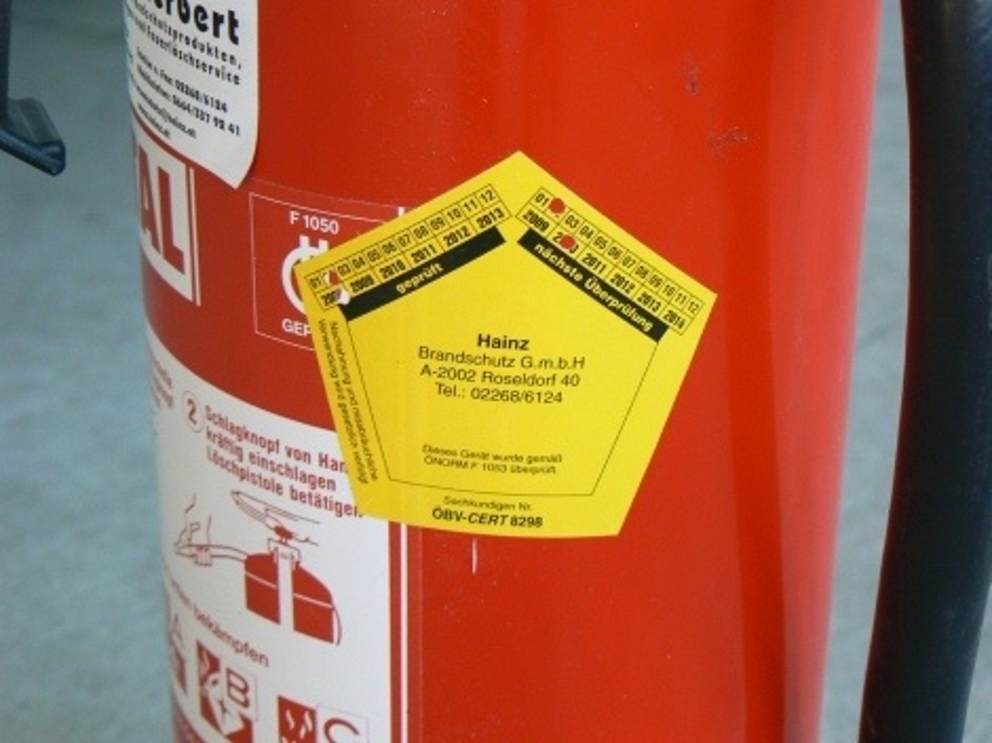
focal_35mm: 82
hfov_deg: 23.8
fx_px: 2349
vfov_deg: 18.0
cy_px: 372
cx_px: 496
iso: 160
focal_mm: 13.7
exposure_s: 1/30
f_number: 3.2
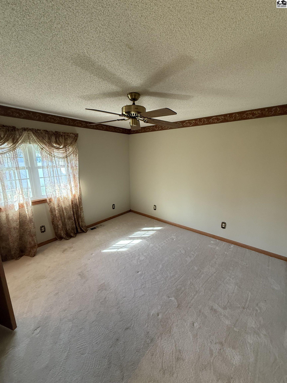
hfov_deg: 85.7
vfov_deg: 102.1
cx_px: 144
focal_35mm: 14
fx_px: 155
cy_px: 192
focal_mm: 2.22
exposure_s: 1/60
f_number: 2.2
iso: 400
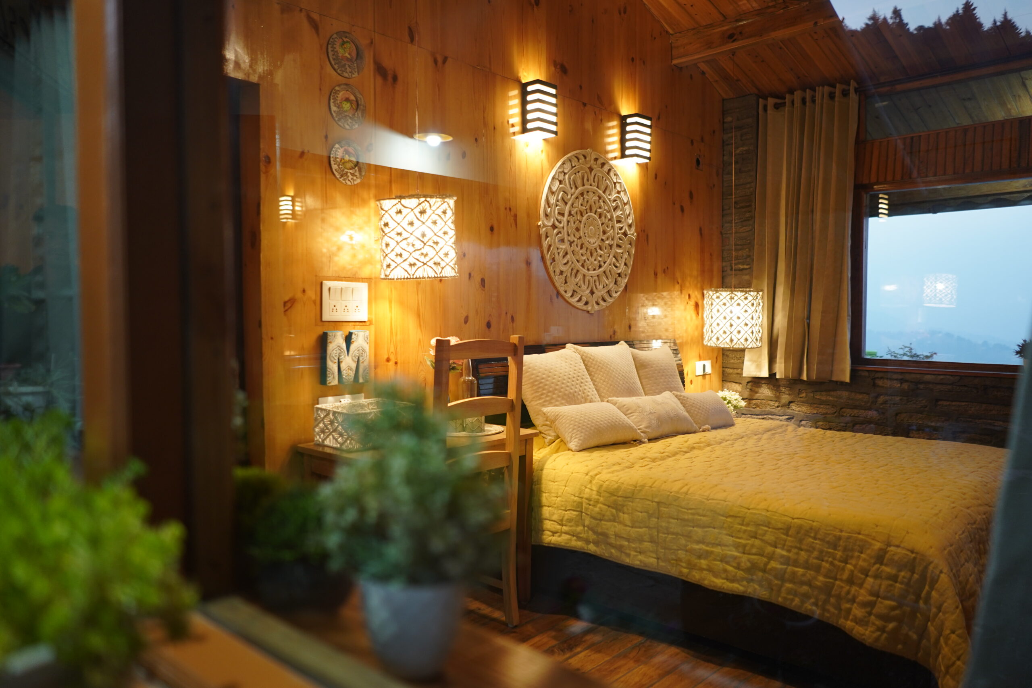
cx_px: 516
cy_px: 344
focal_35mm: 28
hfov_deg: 65.5
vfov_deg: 46.4
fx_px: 803
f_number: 2
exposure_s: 1/100
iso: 800
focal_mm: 28
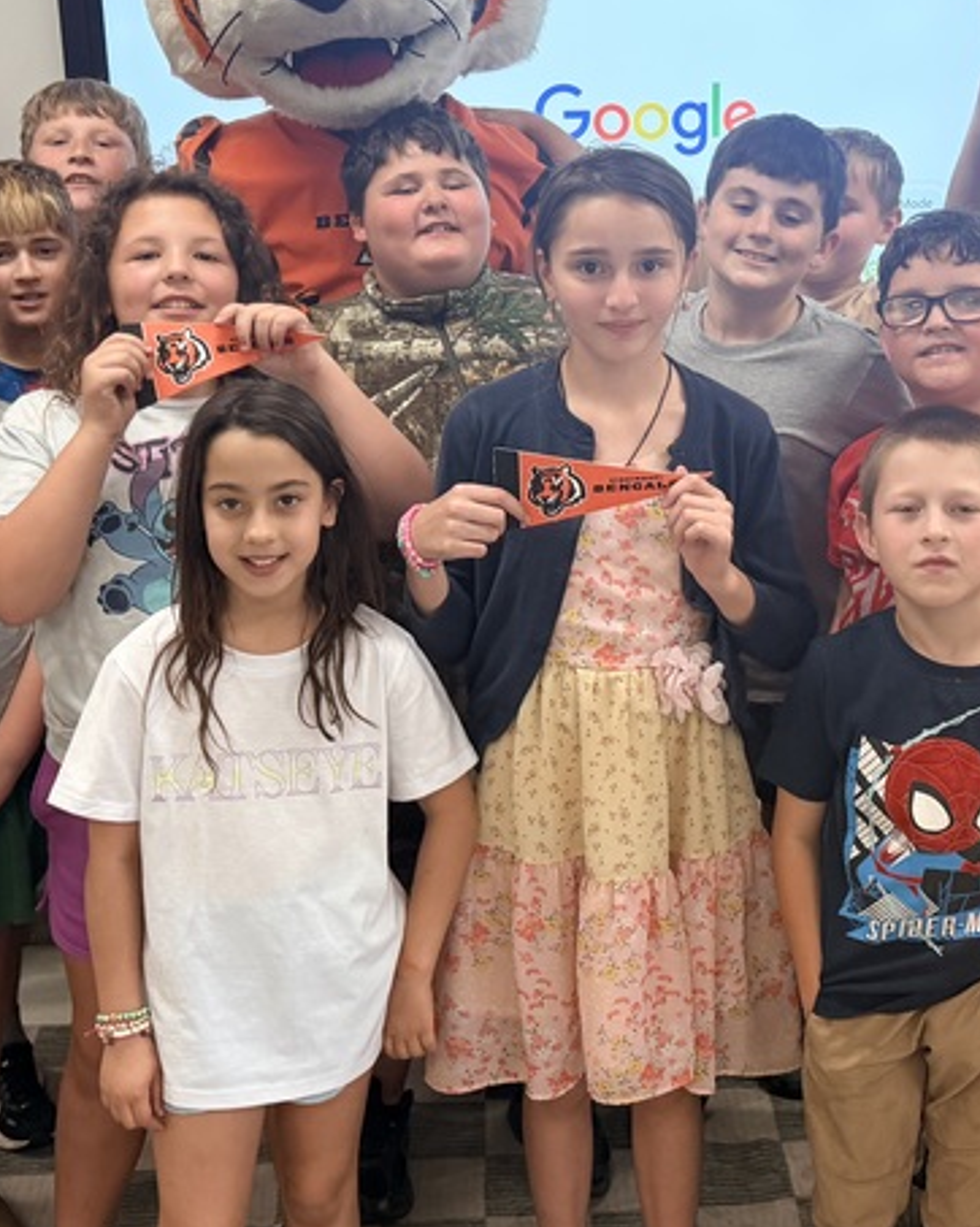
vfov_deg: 35.2
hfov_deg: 28.6
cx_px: 555
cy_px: 477
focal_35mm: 53
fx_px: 1923
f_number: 1.78
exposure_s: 1/120
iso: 250
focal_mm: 6.76
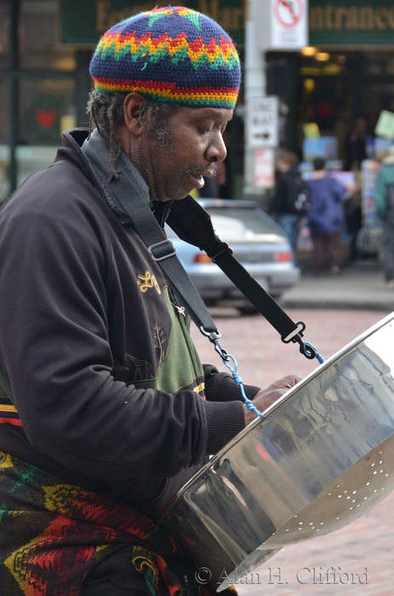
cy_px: 298
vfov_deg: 13.1
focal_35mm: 158
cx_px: 197
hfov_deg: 8.7
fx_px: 2600
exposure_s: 1/640
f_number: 6.3
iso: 125
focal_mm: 105
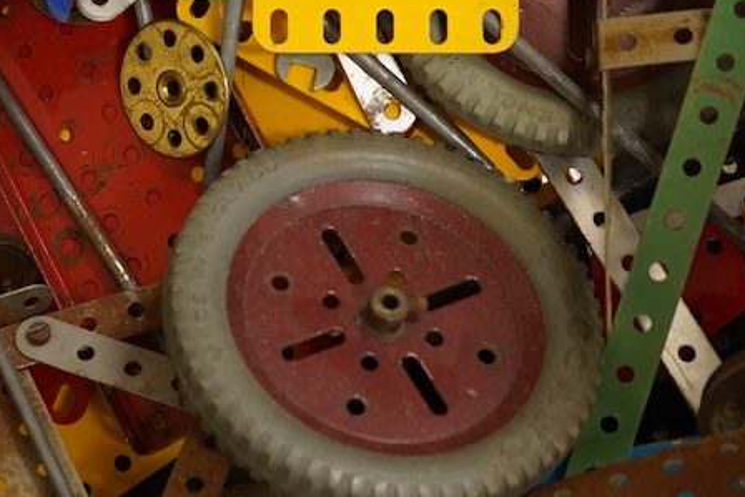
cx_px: 66
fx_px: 2339
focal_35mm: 113
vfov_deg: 12.1
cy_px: 150
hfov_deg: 17.8
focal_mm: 30
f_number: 3.5
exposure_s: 1/160
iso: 2000
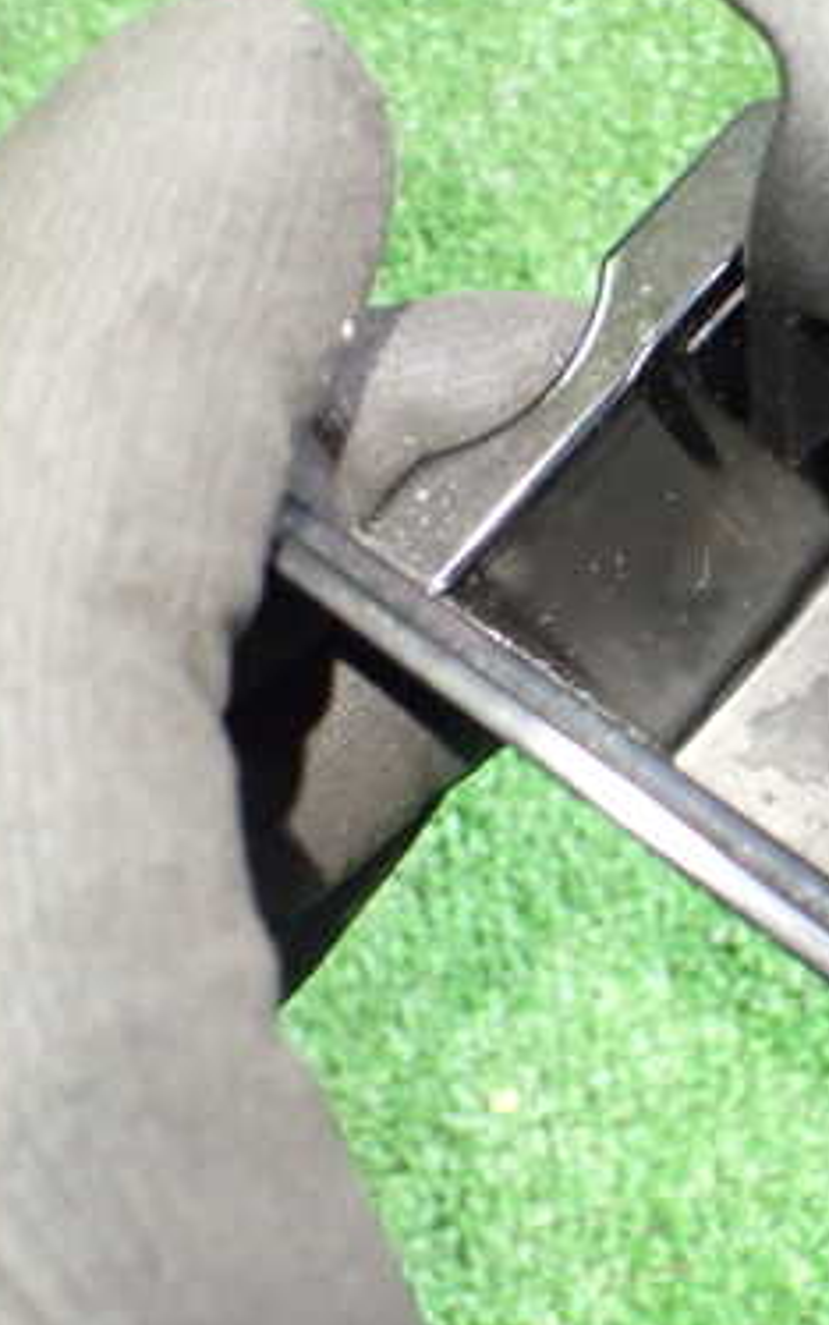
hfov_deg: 23.1
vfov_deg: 39.6
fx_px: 1842
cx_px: 1013
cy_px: 662
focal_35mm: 51
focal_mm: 5.4
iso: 1000
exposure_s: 1/30
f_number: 2.3
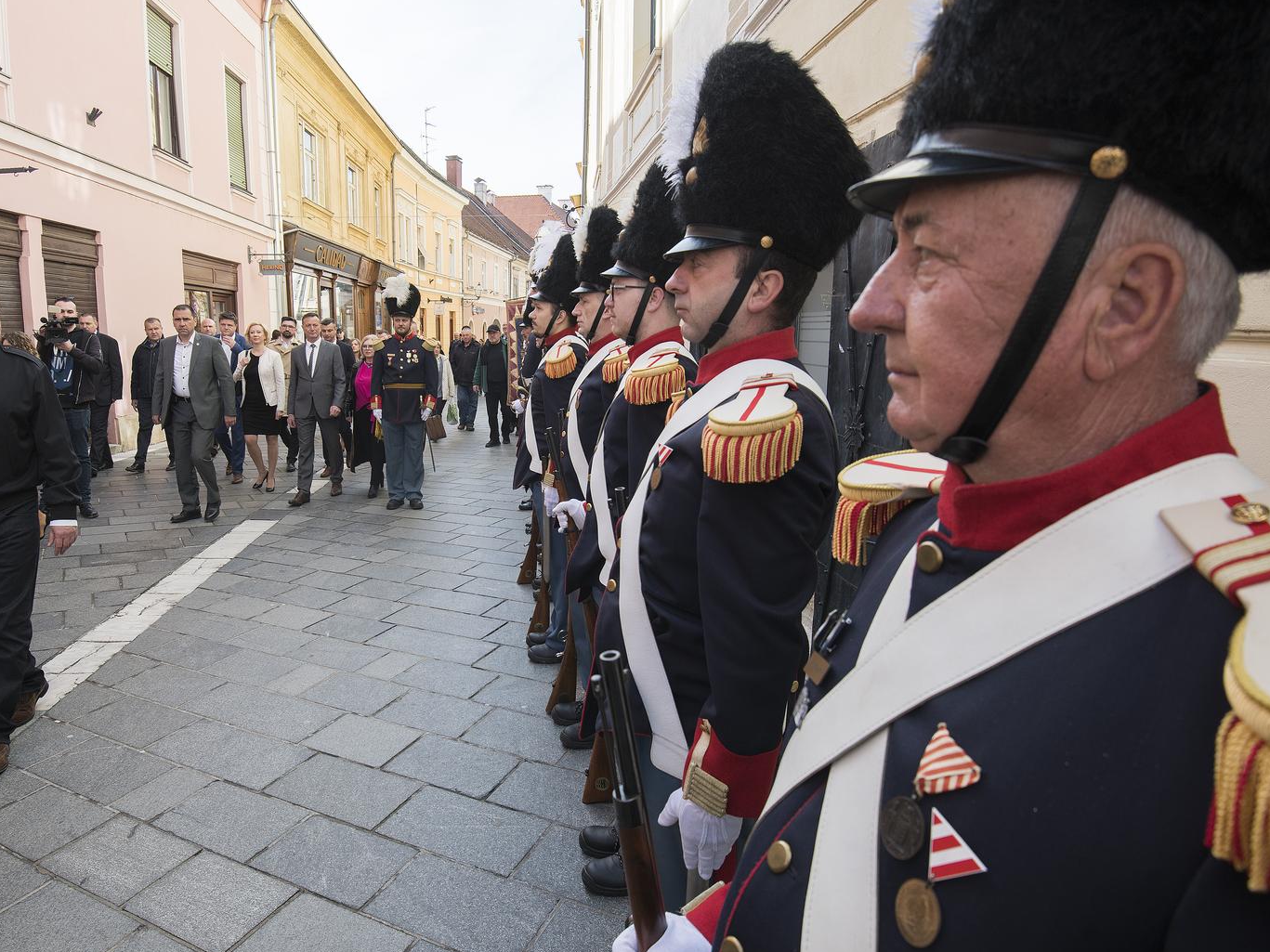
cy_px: 492
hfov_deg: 87.4
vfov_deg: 71.6
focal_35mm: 18
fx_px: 660
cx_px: 560
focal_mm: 16
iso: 180
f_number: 7.1
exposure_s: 1/250
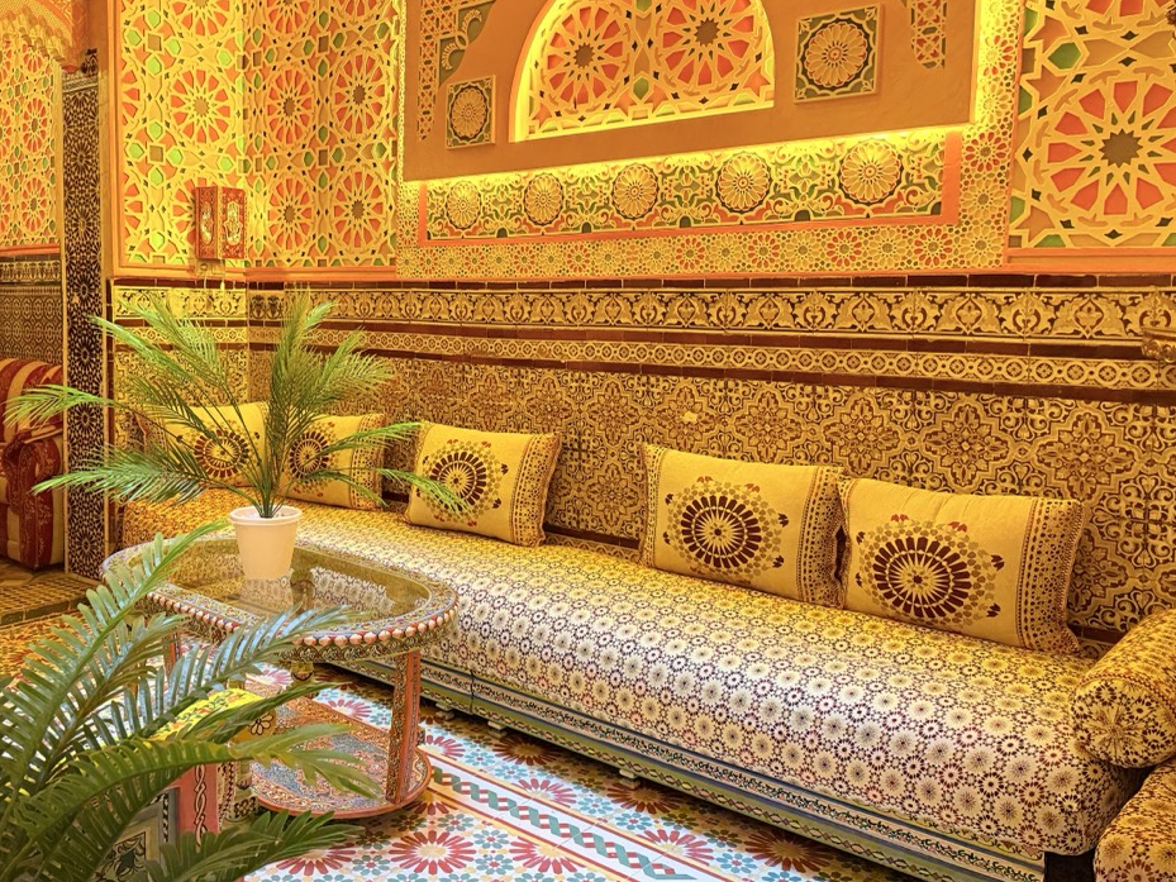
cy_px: 392
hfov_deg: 57.7
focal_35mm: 31
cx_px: 446
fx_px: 1053
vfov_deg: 45.4
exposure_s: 1/100
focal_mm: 6.76
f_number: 1.78
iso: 400
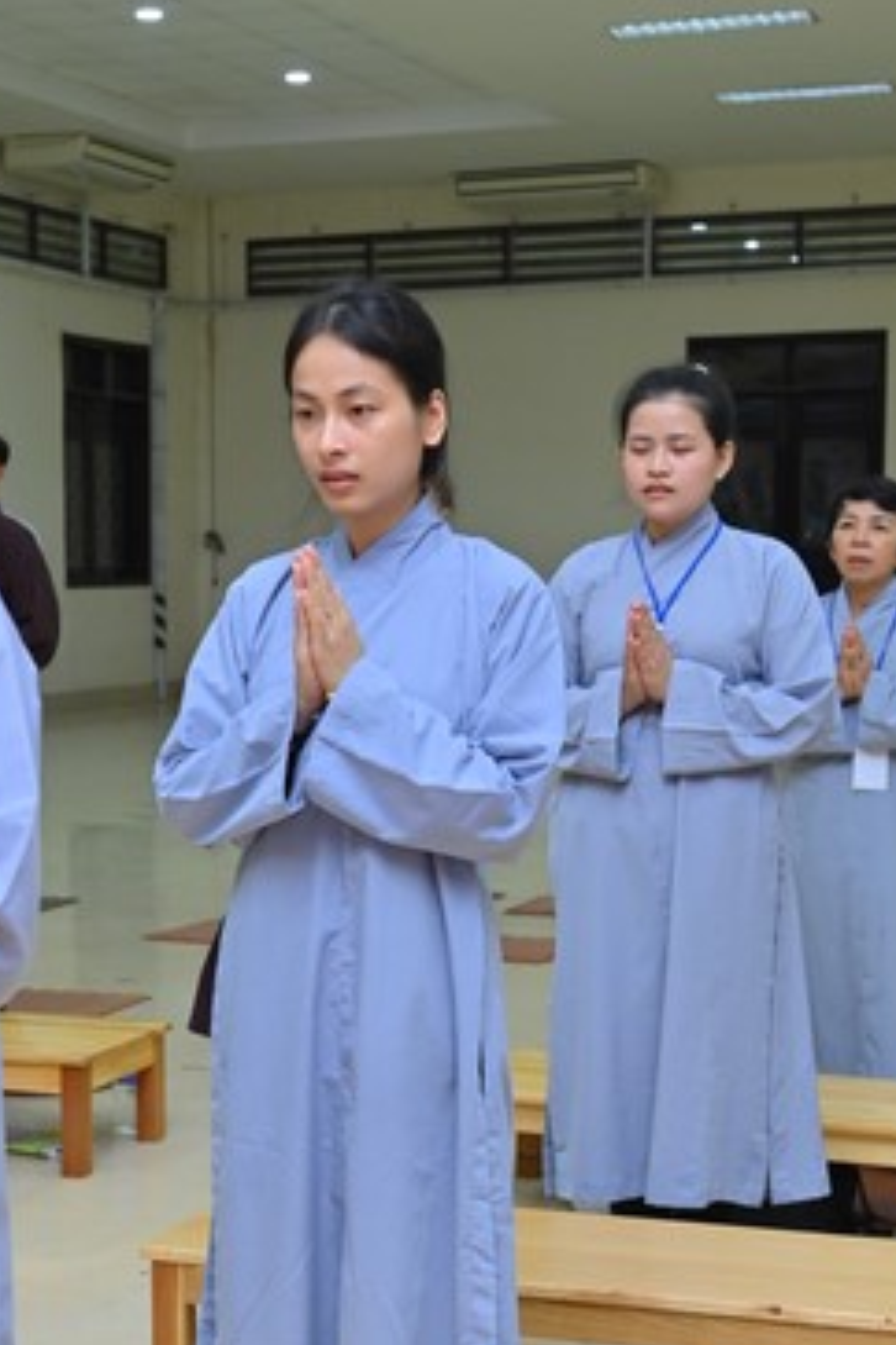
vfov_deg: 29.5
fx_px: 2538
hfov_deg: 19.9
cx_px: 272
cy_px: 874
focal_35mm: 68
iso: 1250
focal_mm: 38
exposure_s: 1/125
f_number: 5
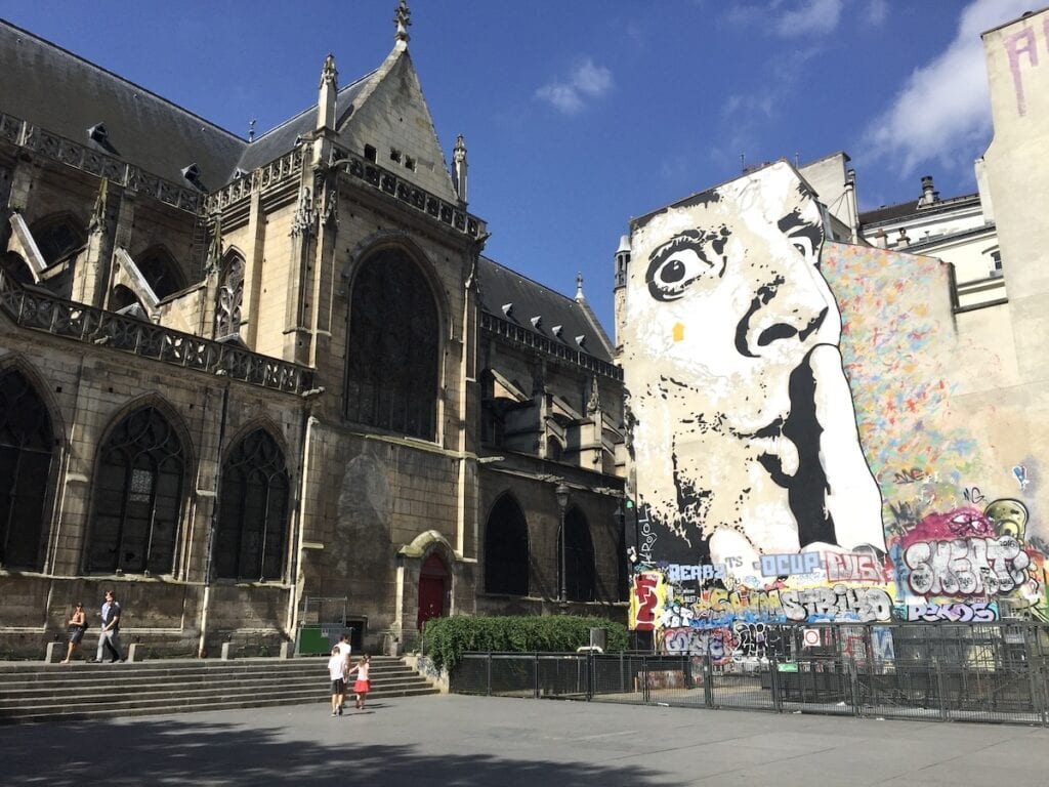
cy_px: 394
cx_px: 524
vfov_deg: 48.2
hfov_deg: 61.7
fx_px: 879
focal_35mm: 29
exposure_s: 1/3968
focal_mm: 4.15
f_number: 2.2
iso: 32
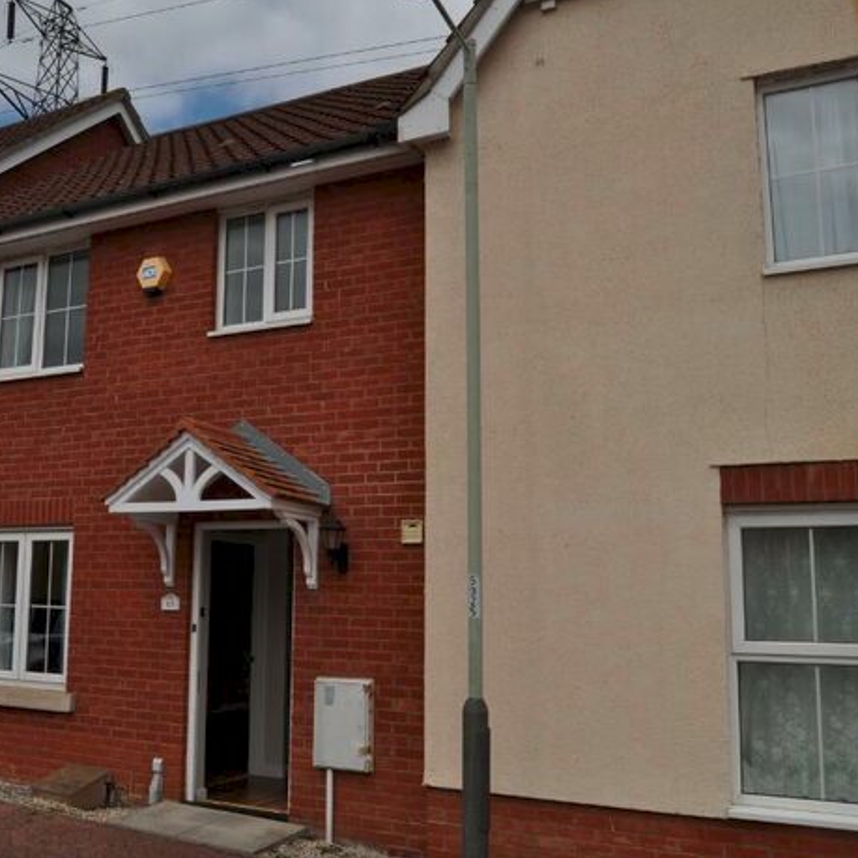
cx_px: 282
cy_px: 428
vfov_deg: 47.2
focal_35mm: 35
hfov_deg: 46.4
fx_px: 981
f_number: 14
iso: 200
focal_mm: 18
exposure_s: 1/200
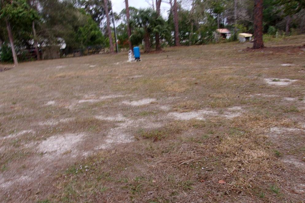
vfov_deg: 44.9
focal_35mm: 29
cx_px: 152
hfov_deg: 63.7
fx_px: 246
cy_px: 99
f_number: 10.4
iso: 80
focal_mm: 4.9
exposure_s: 1/70
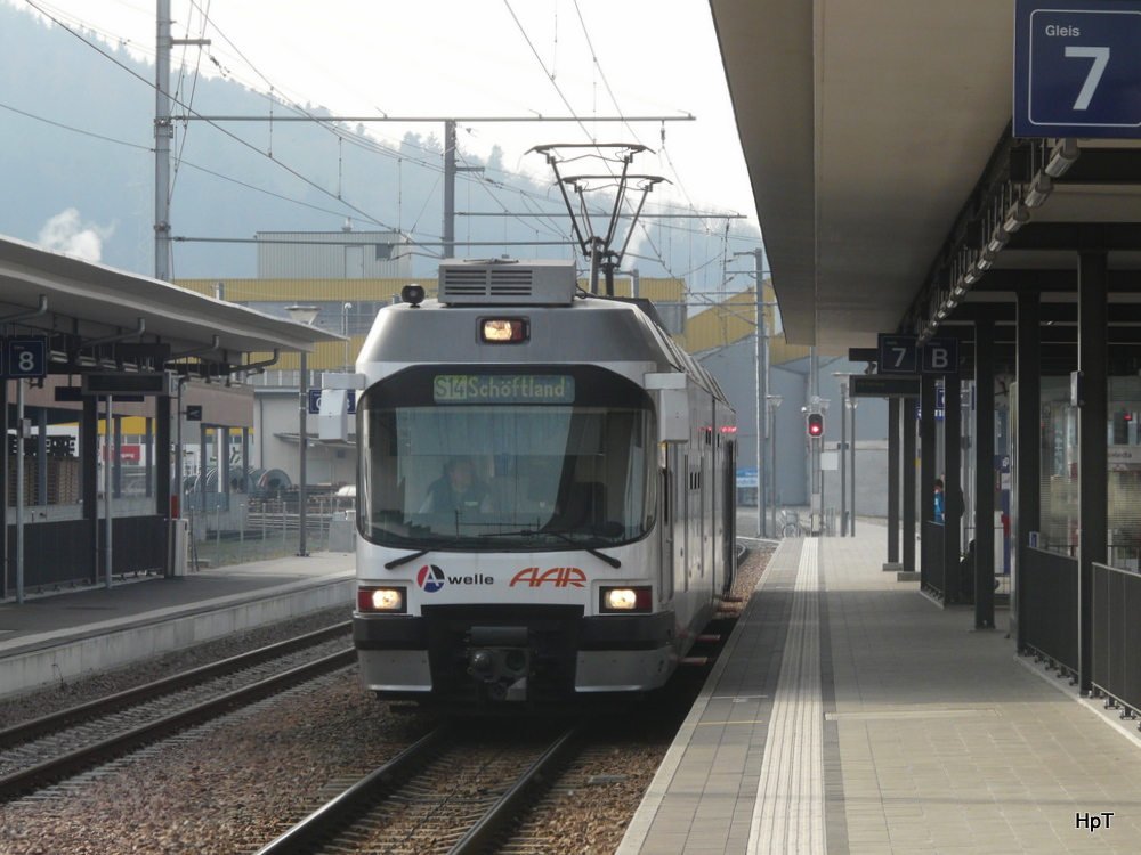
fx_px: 5175
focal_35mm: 157
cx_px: 570
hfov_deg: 12.6
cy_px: 428
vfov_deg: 9.5
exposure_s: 1/200
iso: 100
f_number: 5
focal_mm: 25.9
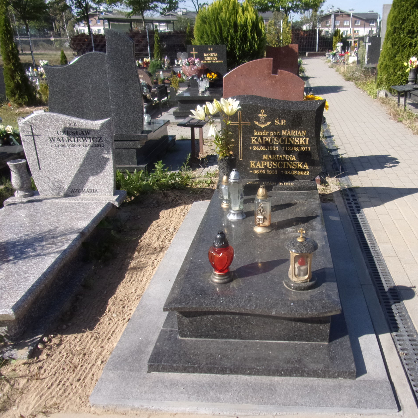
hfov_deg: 54.8
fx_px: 396
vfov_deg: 55.6
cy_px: 212
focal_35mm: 29
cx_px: 270
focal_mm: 4.3
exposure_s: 1/850
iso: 80
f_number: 3.3
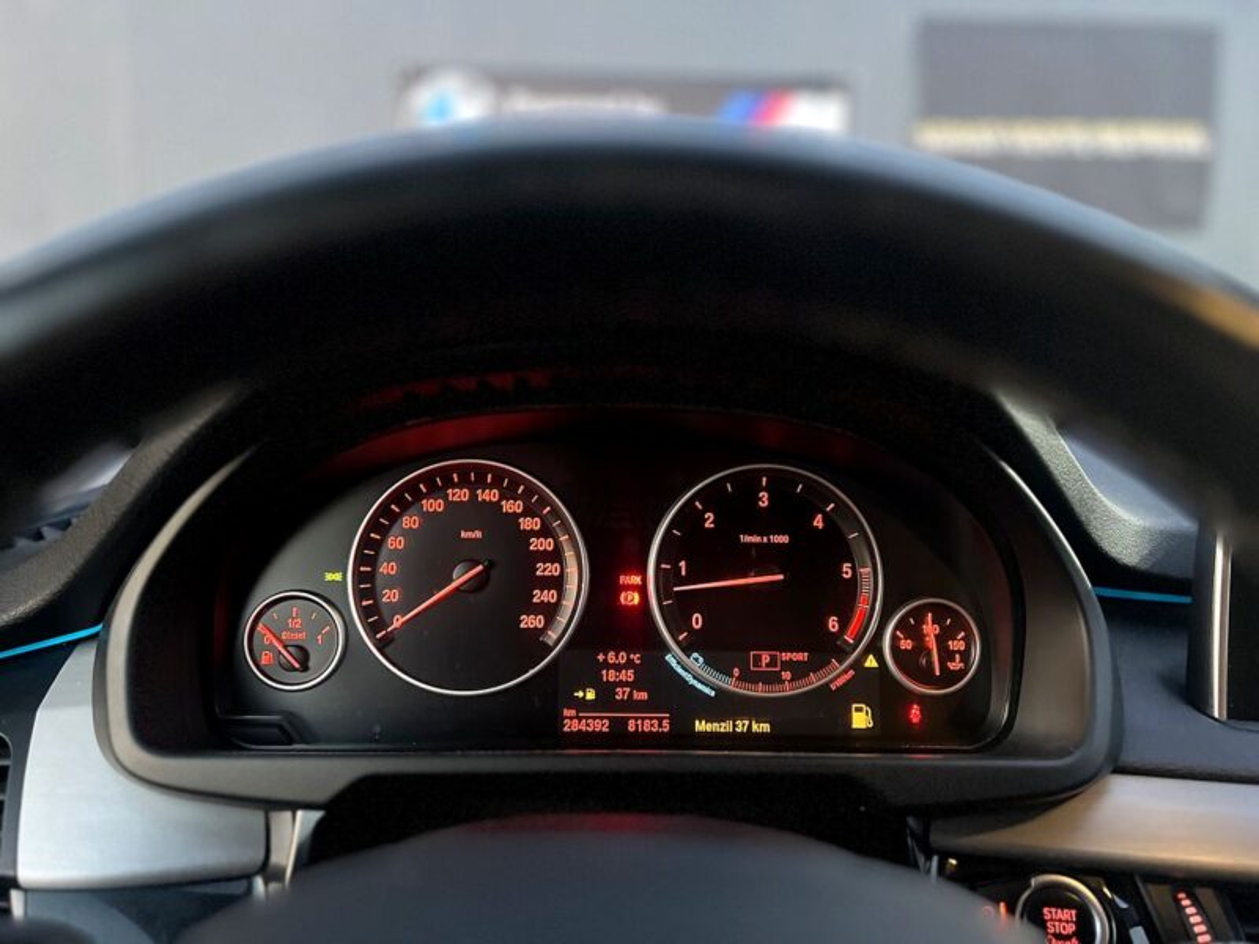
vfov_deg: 53.1
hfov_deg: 67.3
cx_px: 630
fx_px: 946
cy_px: 472
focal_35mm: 26
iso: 640
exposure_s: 1/25
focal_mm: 5.7
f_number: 1.5
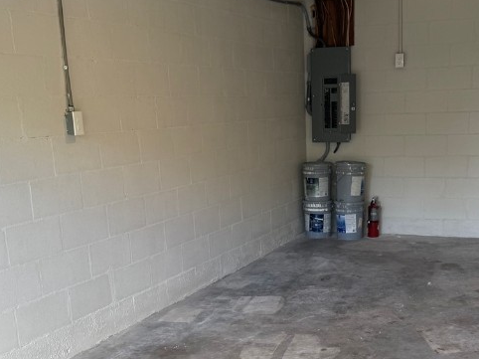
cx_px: 297
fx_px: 705
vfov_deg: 28.0
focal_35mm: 51
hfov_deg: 37.3
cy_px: 279
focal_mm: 6.76
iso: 50
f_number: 1.78
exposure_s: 1/120
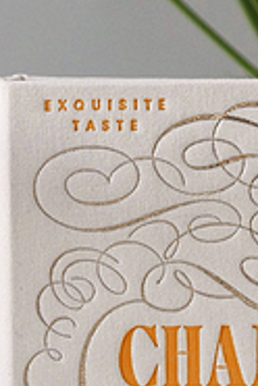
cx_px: 337
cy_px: 292
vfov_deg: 5.9
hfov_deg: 3.9
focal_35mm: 350
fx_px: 3762
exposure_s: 1/125
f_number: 2.8
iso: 320
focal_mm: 34
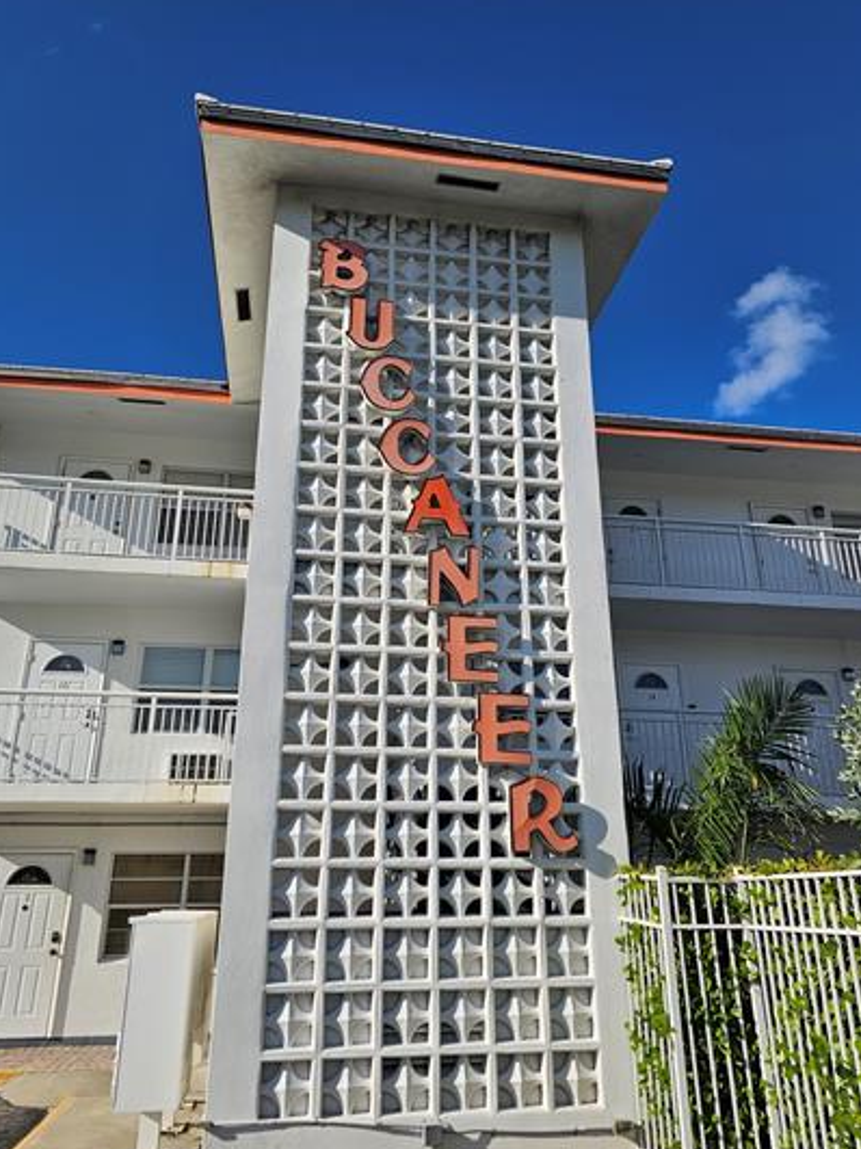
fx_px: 863
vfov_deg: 67.3
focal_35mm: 26
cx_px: 441
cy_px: 552
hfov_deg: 53.0
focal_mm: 6.3
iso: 10
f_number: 1.7
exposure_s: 1/1242
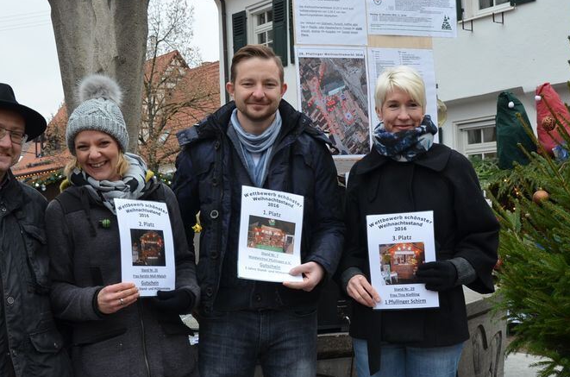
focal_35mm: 57
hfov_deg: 35.3
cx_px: 279
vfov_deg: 23.7
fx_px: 896
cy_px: 205
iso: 280
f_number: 5.6
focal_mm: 25
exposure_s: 1/125
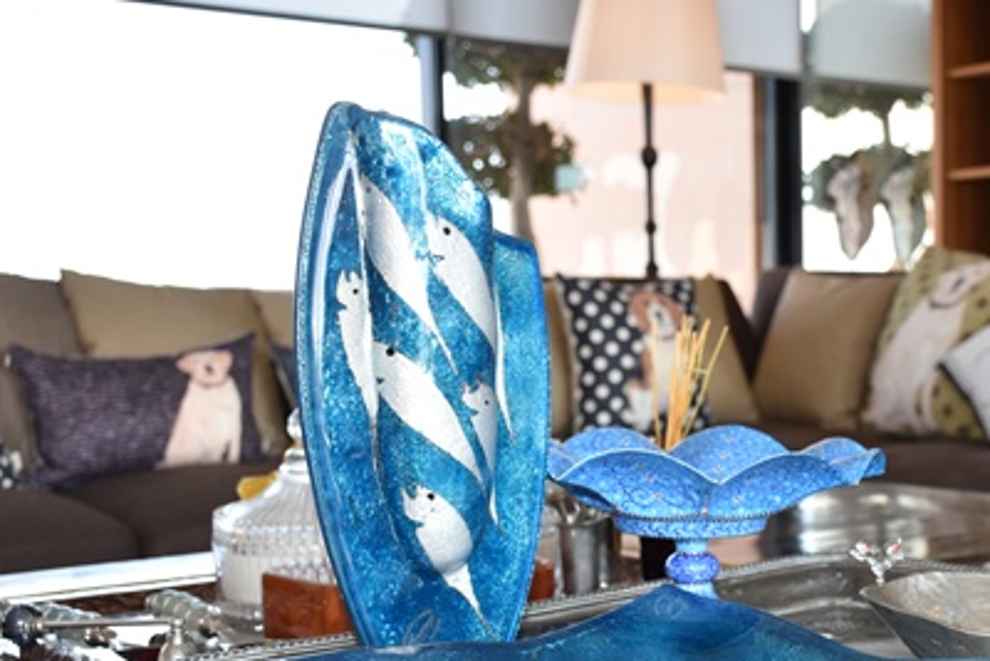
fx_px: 1485
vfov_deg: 25.0
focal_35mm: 54
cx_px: 663
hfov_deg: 36.5
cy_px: 438
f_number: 5.6
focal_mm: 24
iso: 400
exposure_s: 1/125
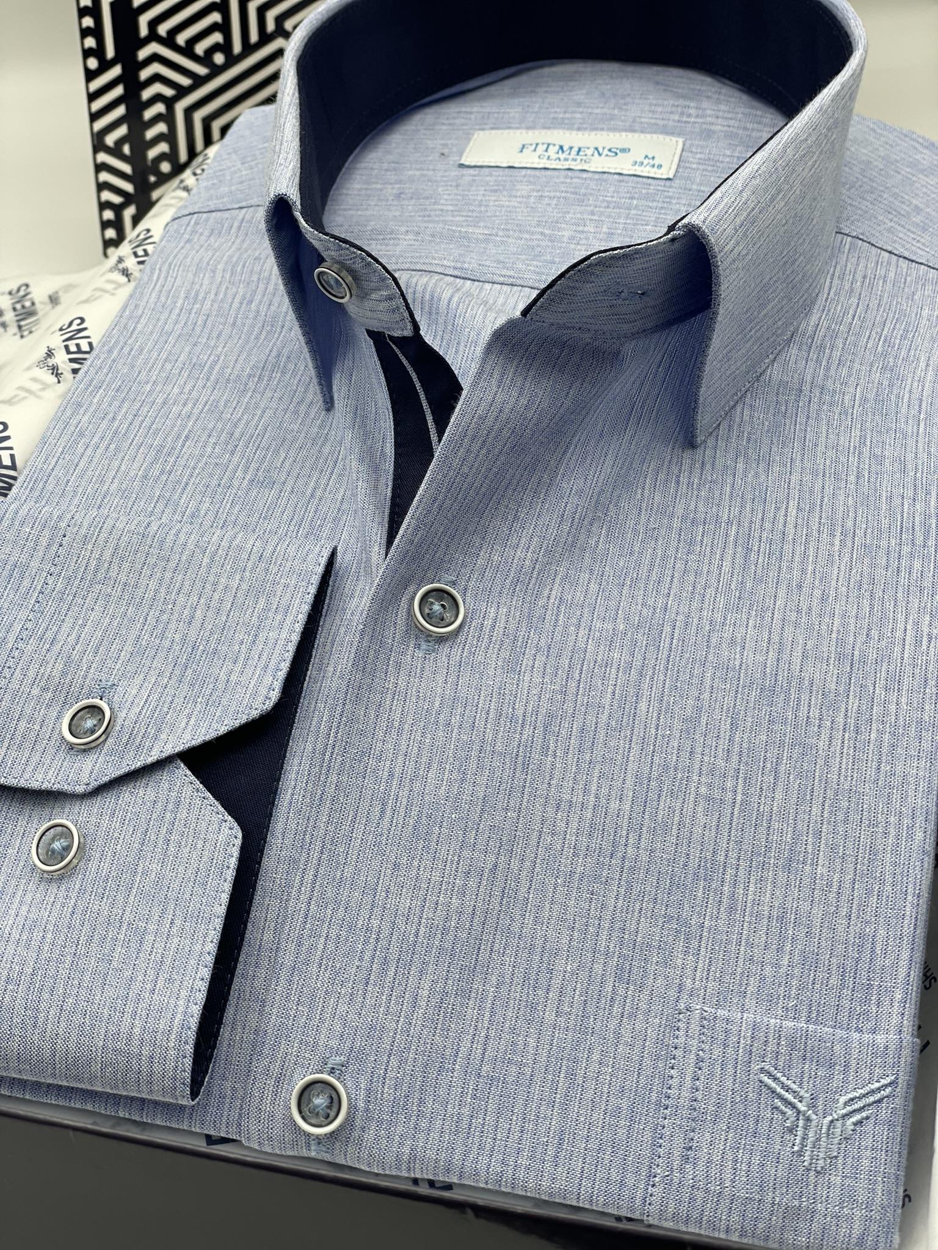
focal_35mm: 52
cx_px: 469
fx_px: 1879
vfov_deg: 36.8
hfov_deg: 28.0
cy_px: 625
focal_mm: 6
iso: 25
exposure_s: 1/100
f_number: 2
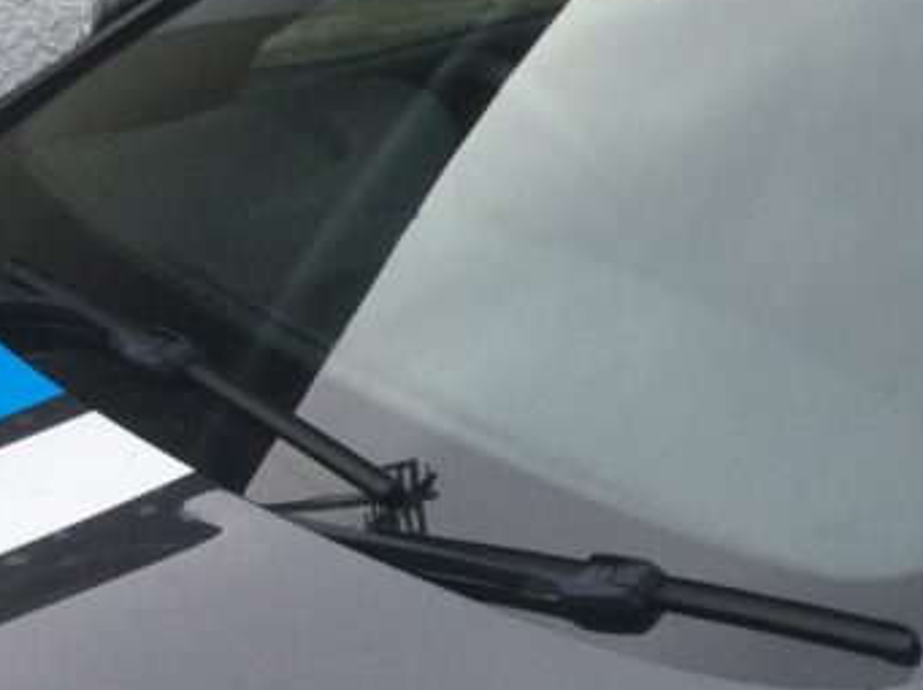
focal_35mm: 96
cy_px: 20
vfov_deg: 15.1
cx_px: 1115
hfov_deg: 19.3
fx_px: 2557
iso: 32
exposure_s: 1/440
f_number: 2.4
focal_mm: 3.3
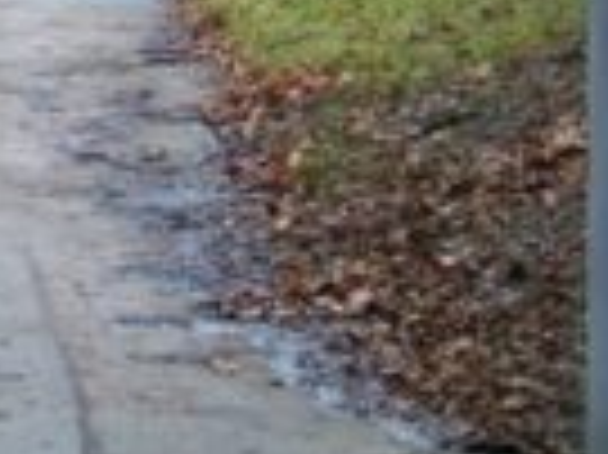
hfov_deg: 8.5
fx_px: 4054
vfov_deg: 6.4
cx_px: -126
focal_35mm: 231
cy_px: -4
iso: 250
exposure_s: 1/40
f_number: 3.2
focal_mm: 13.2
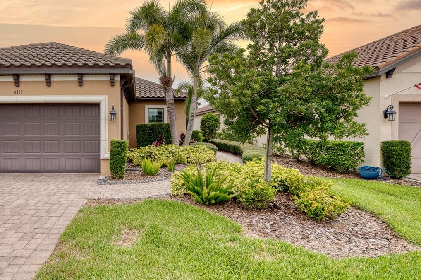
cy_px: 129
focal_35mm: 22
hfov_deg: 76.0
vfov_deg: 57.0
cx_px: 138
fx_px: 257
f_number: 8
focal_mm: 14
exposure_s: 1/640
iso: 200
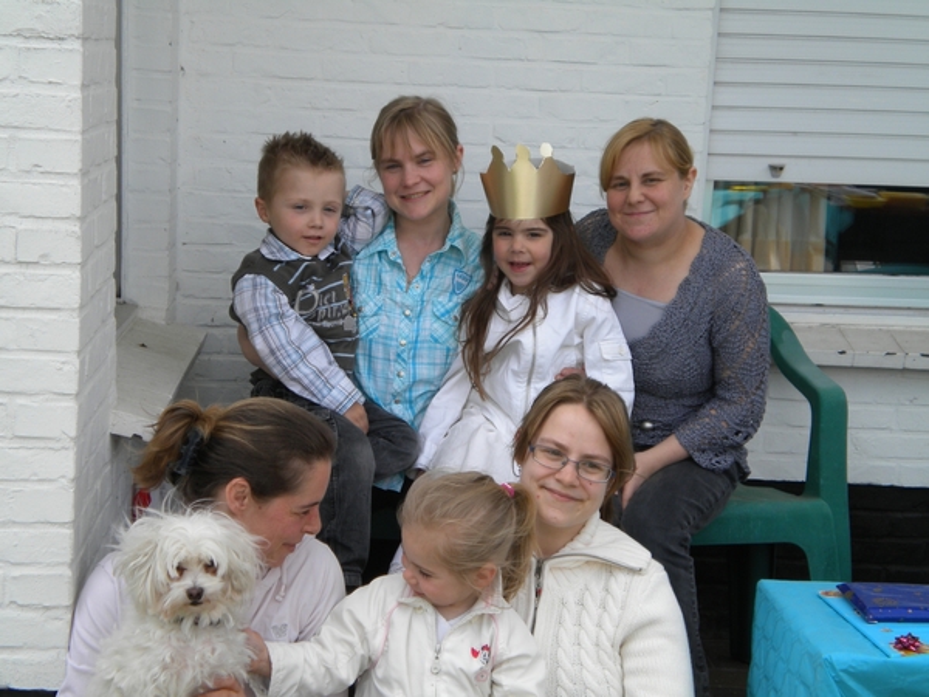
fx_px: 1825
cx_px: 464
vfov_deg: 21.6
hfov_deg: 28.6
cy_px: 348
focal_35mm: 68
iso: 80
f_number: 4.6
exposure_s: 1/267
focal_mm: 12.3
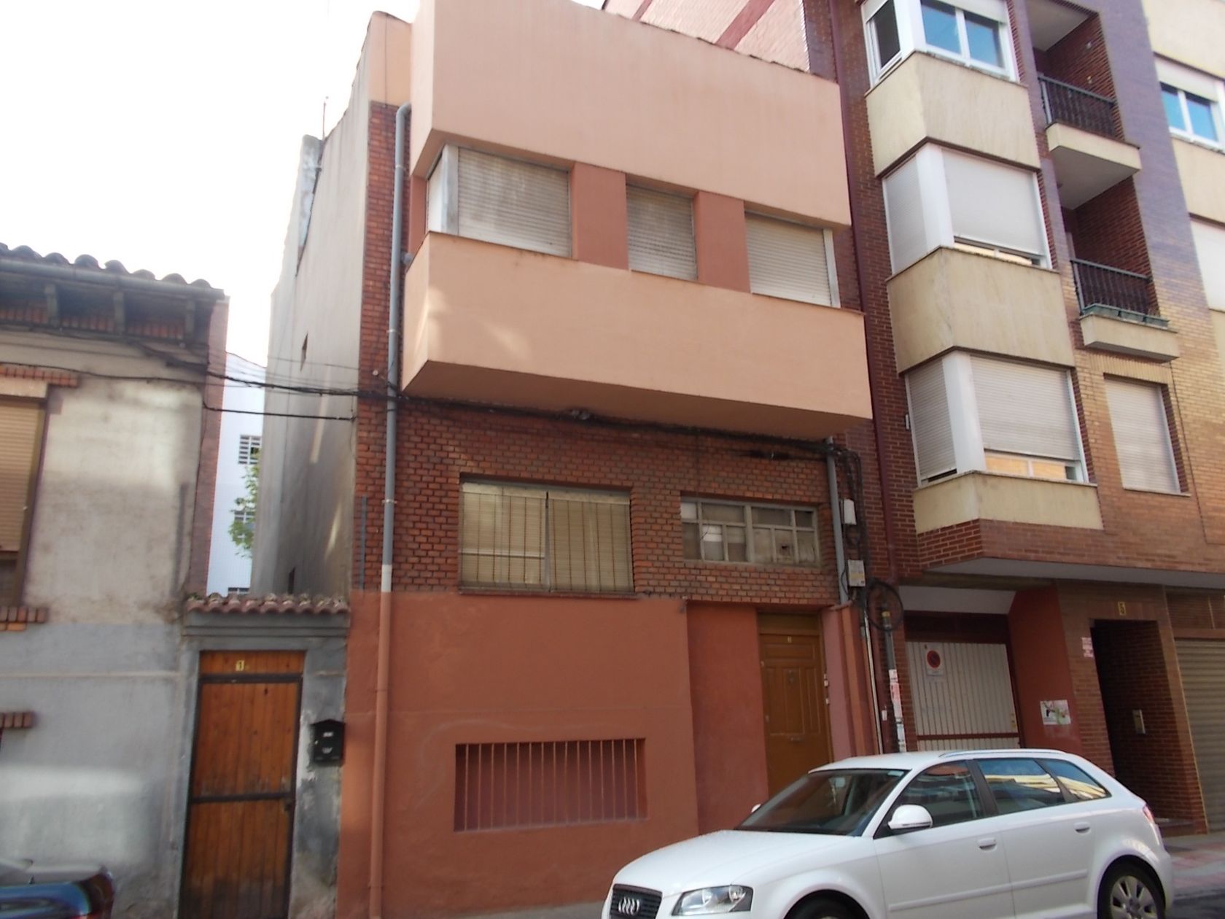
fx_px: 920
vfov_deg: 53.1
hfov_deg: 67.3
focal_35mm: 26
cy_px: 460
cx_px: 612
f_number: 3.2
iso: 80
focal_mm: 4.6
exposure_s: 1/125
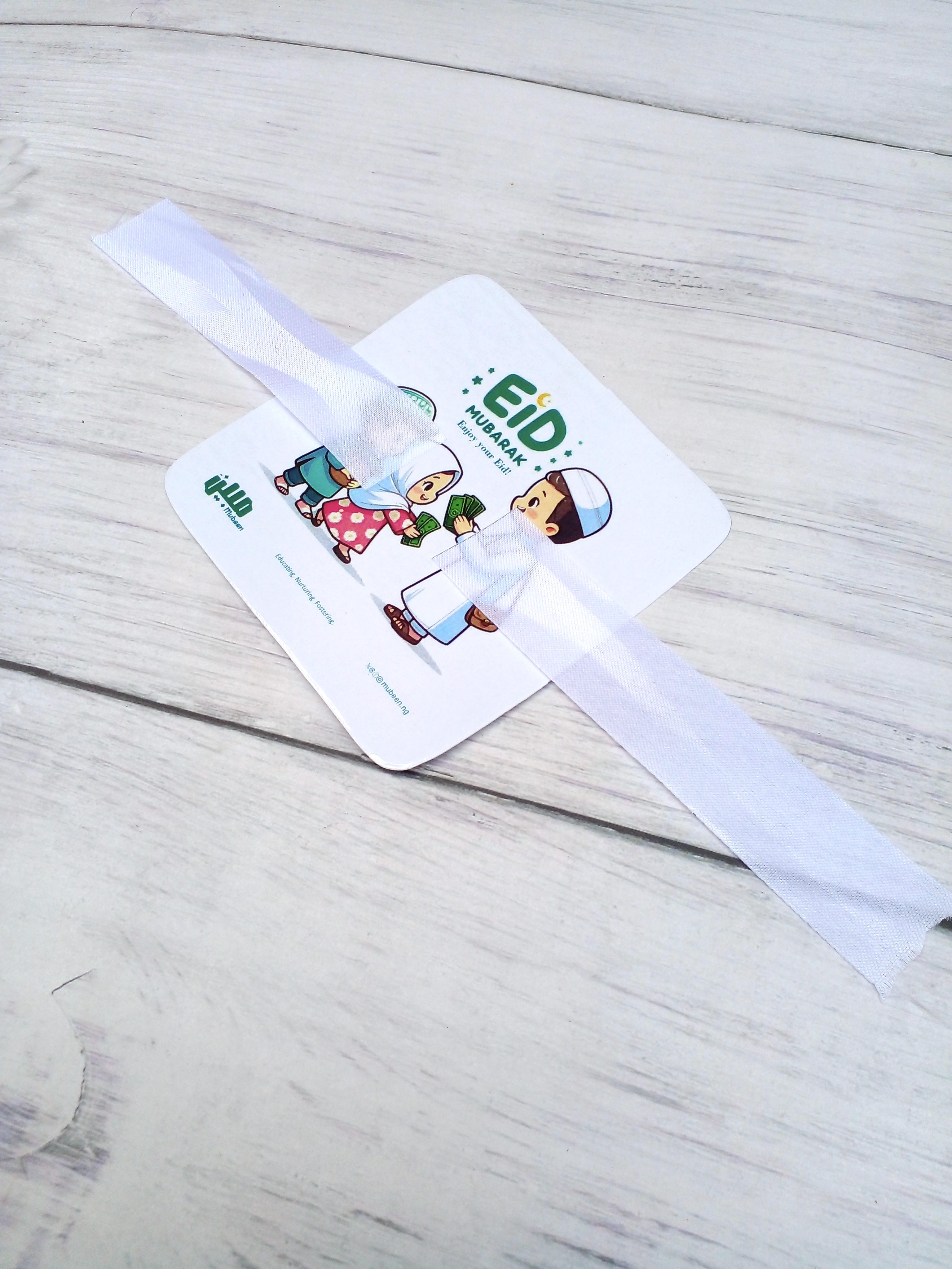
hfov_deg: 51.4
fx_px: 990
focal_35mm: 27
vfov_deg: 65.3
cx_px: 476
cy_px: 634
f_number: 1.9
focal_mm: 3.6
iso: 40
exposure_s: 1/408
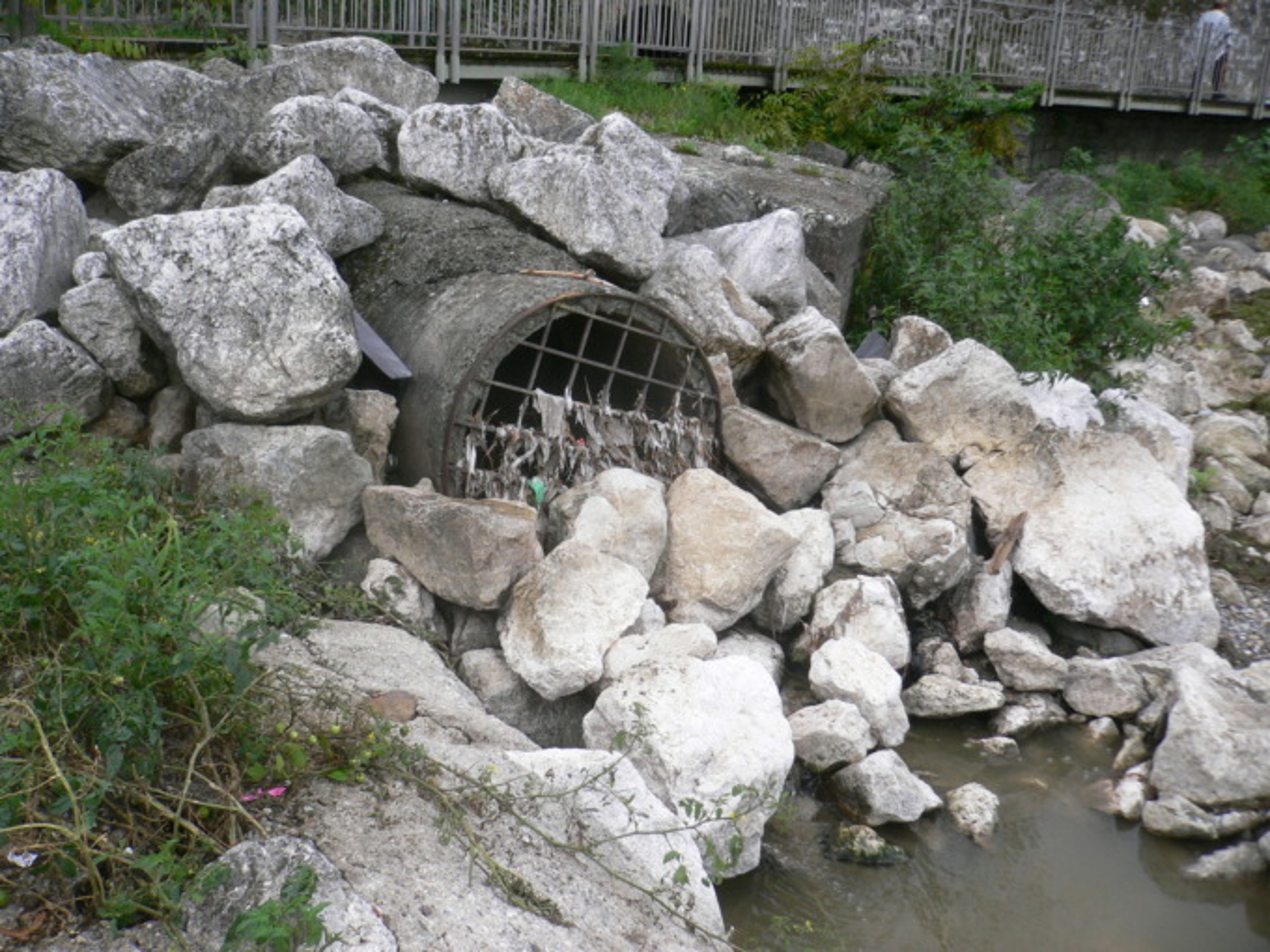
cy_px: 476
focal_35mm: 35
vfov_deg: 40.7
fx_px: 1284
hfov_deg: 52.6
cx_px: 635
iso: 80
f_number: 2.8
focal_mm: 5.8
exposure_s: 1/320
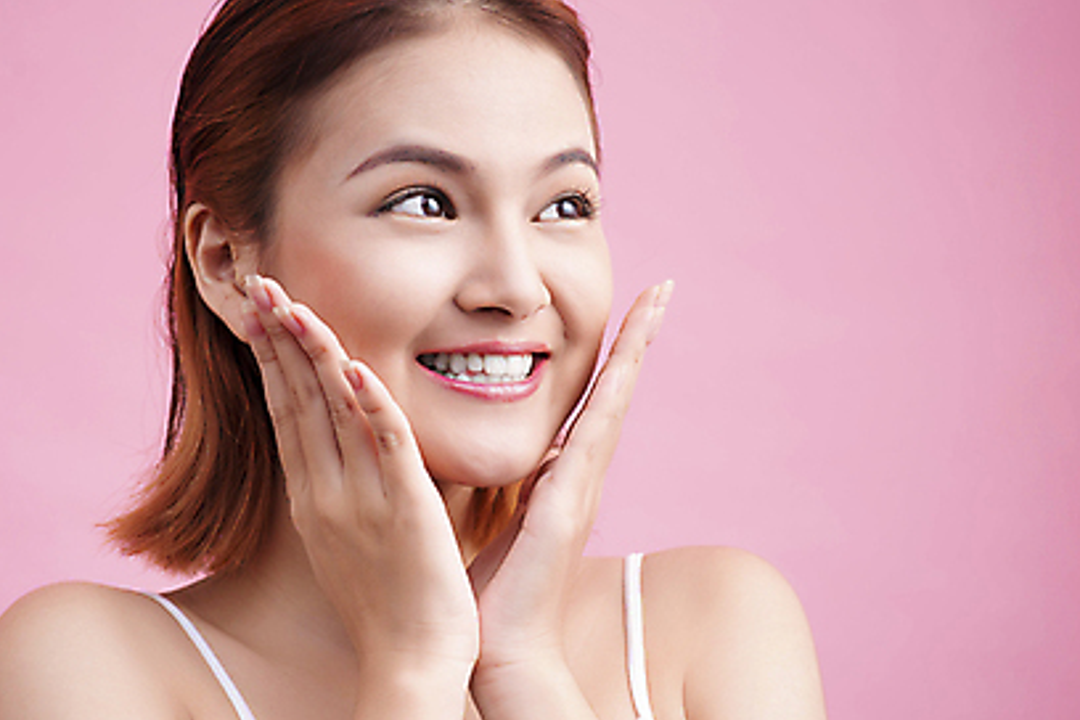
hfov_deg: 16.4
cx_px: 416
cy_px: 365
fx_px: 3750
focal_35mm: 125
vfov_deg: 11.0
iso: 100
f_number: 5.6
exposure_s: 1/160
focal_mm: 85
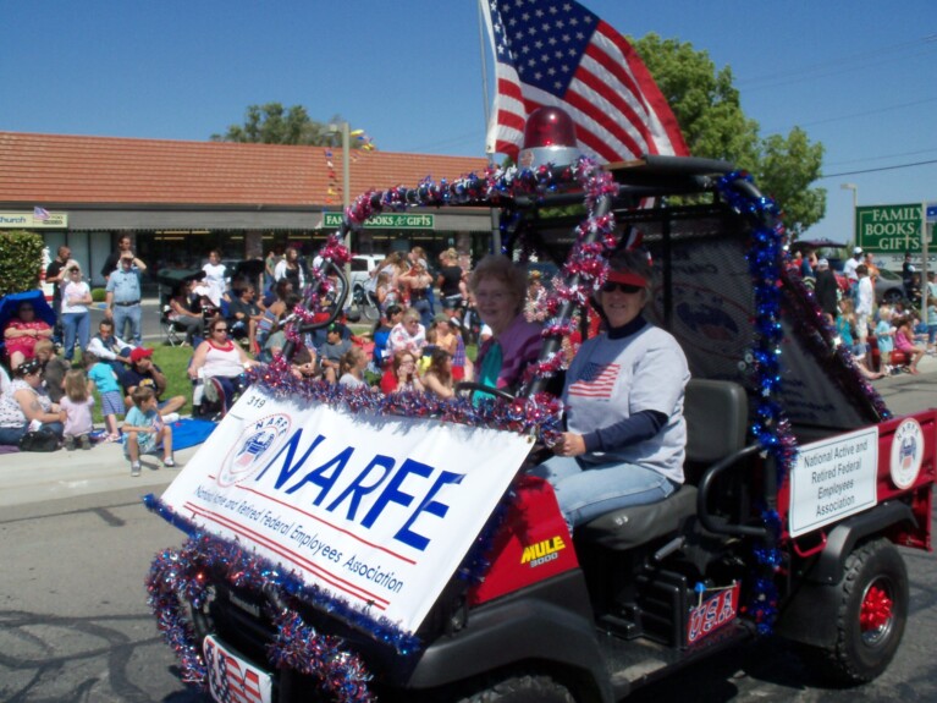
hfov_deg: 52.6
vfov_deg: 40.7
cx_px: 468
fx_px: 947
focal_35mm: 35
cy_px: 352
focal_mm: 6.3
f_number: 5.5
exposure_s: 1/640
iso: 80
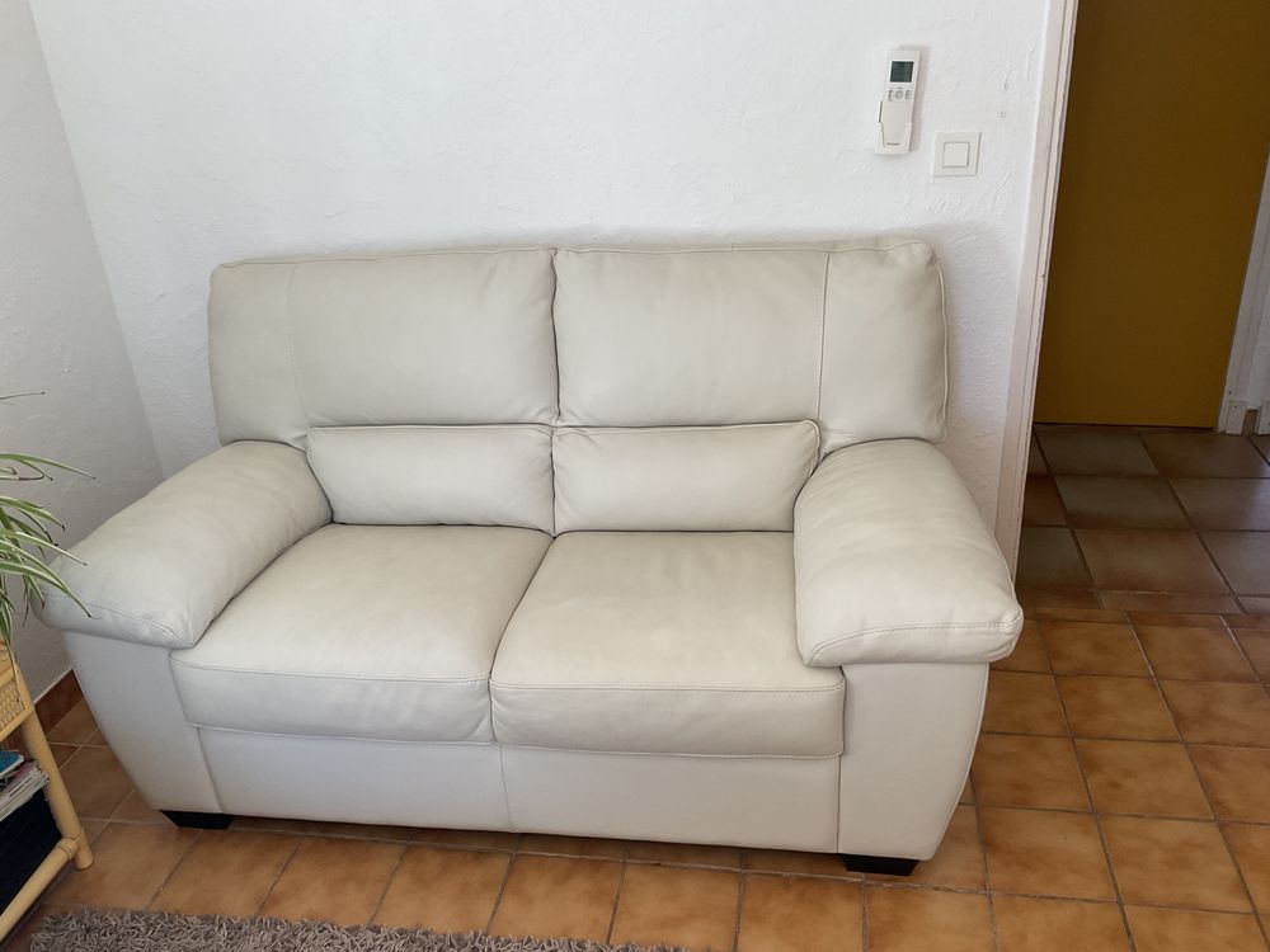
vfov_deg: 48.2
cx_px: 635
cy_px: 476
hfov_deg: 61.7
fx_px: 1064
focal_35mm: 29
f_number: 1.8
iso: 64
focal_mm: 3
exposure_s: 1/120
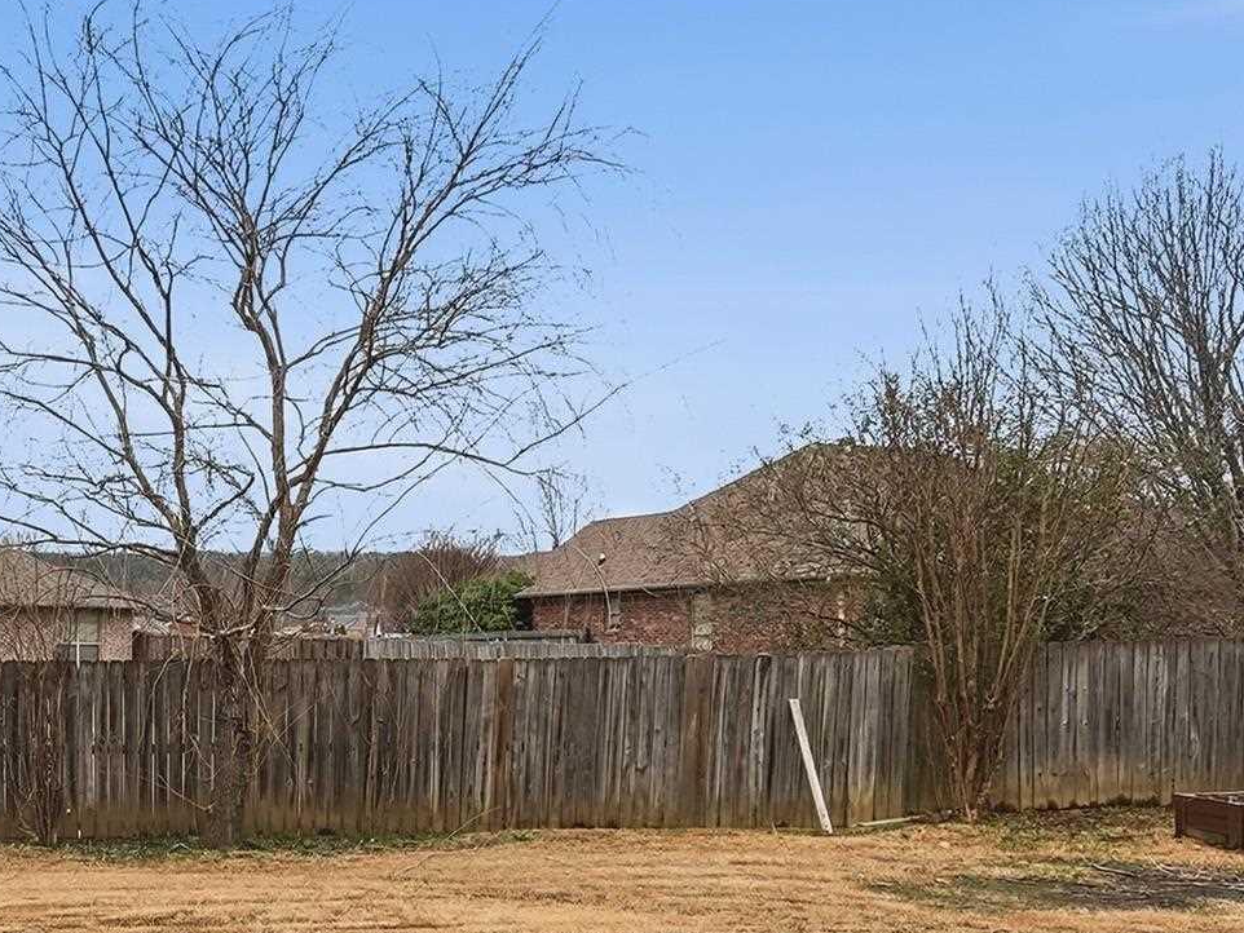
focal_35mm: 48
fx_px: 1725
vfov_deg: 30.0
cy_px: 634
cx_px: 61
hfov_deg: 36.5
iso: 250
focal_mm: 16
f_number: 9
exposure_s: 1/640
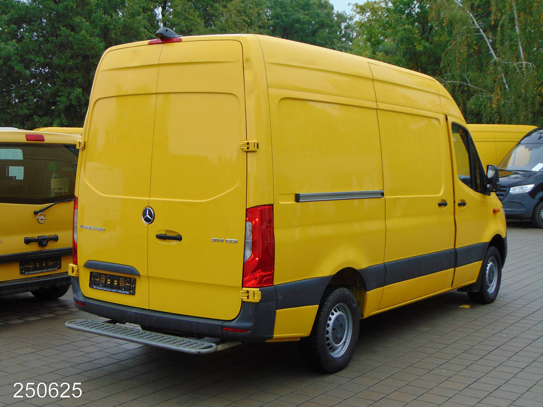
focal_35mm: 50
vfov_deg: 29.1
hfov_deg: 38.2
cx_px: 272
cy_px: 204
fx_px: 784
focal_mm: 9
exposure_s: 1/60
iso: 80
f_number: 3.5
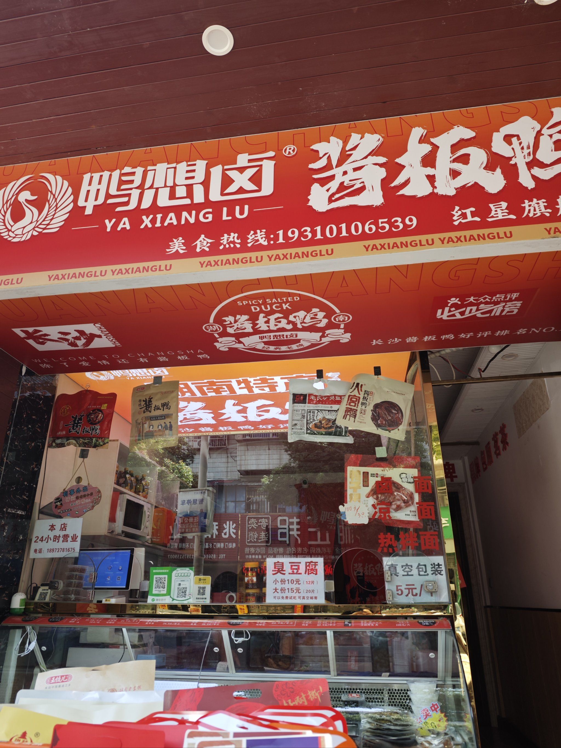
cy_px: 374
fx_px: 497
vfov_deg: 73.9
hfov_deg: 58.9
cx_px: 280
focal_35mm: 23
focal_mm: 6.55
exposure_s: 1/106
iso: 50
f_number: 1.6
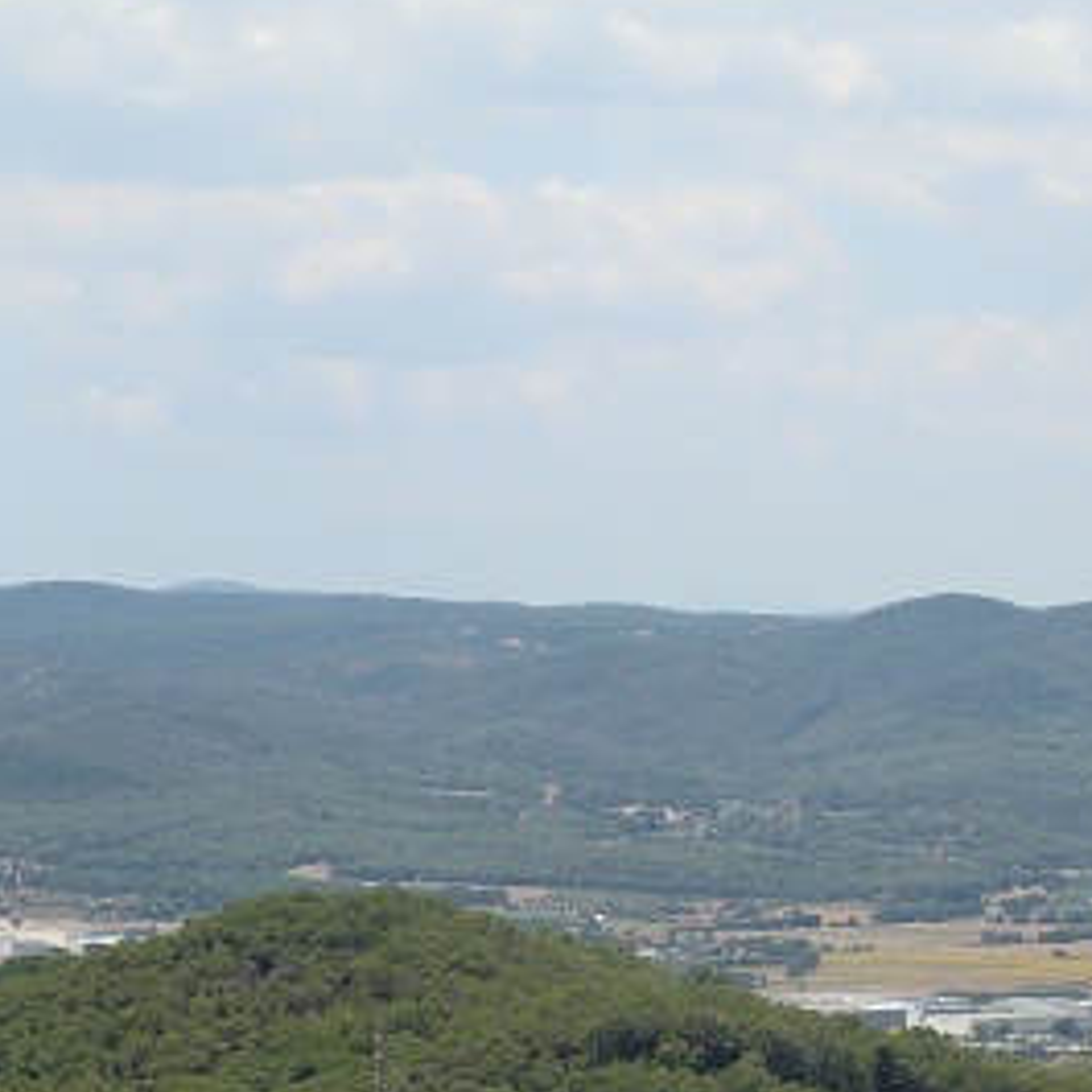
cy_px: 1111
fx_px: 8601
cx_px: 890
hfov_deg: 7.3
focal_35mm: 241
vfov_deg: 7.2
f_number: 5.1
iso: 64
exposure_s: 1/400
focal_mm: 15.7
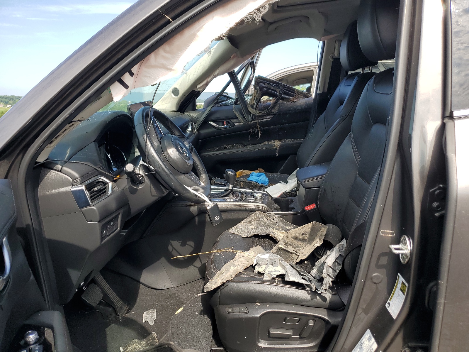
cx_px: 234
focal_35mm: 26
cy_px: 176
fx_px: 352
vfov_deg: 53.1
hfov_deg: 67.3
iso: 50
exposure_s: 1/1000
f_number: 1.5
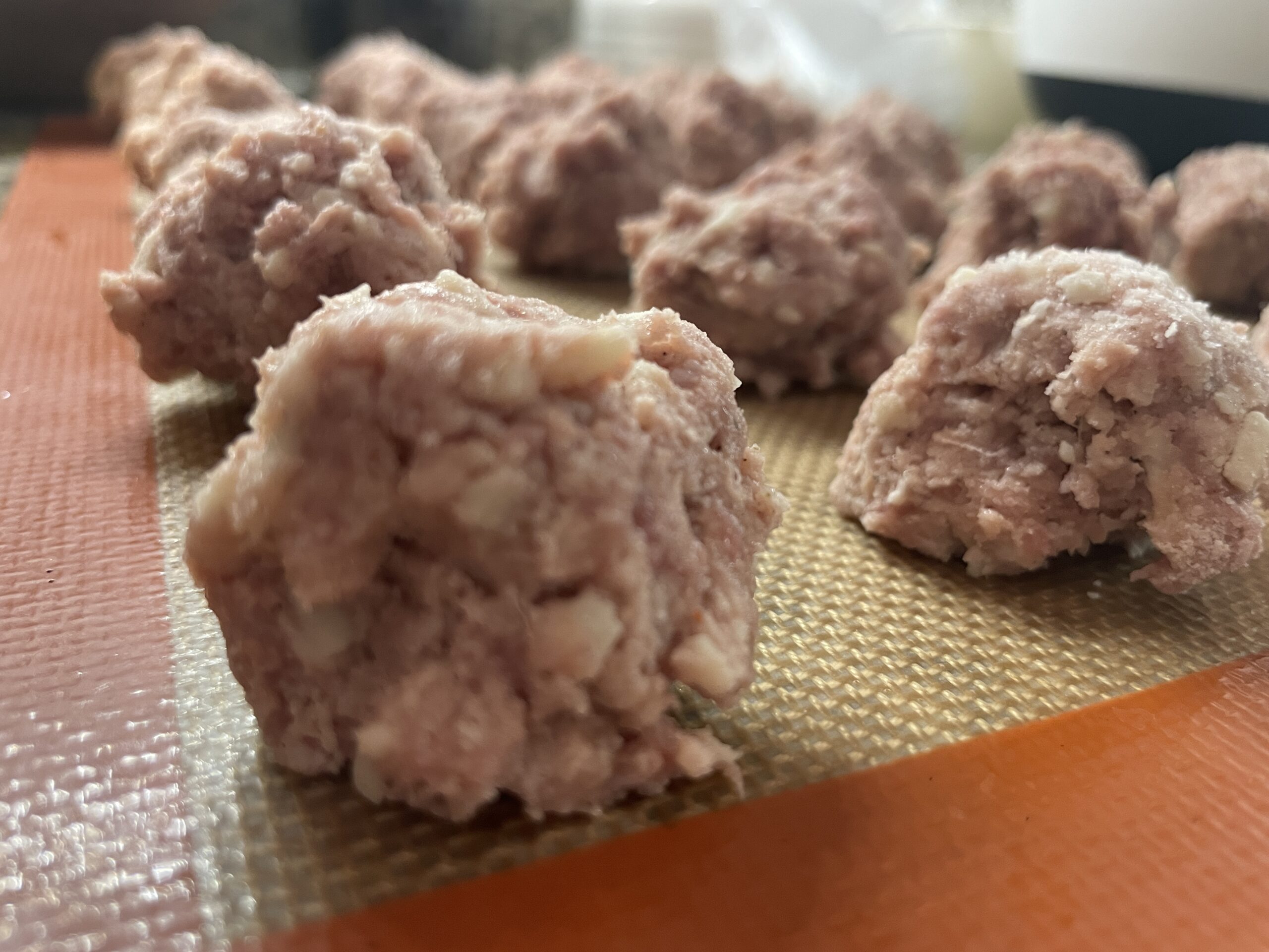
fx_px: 953
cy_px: 476
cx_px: 634
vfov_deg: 53.1
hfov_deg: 67.3
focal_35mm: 26
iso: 160
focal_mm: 4.2
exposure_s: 1/60
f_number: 1.6
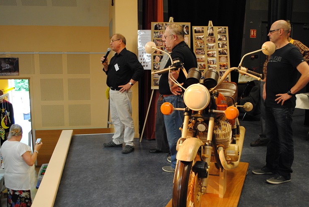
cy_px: 111
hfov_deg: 49.5
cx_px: 165
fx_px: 335
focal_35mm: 39
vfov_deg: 34.3
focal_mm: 24
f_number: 4
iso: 640
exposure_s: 1/30
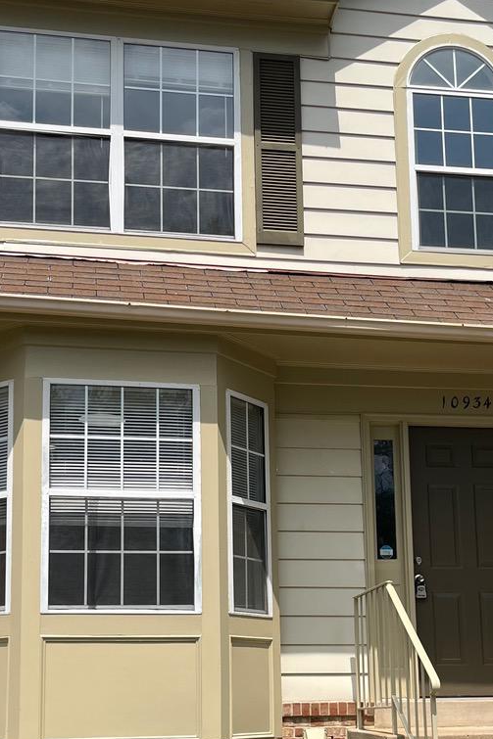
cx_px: 296
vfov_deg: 35.5
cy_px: 547
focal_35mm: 55
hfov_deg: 24.6
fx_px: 1130
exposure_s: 1/3745
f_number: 1.6
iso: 50
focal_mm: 5.1
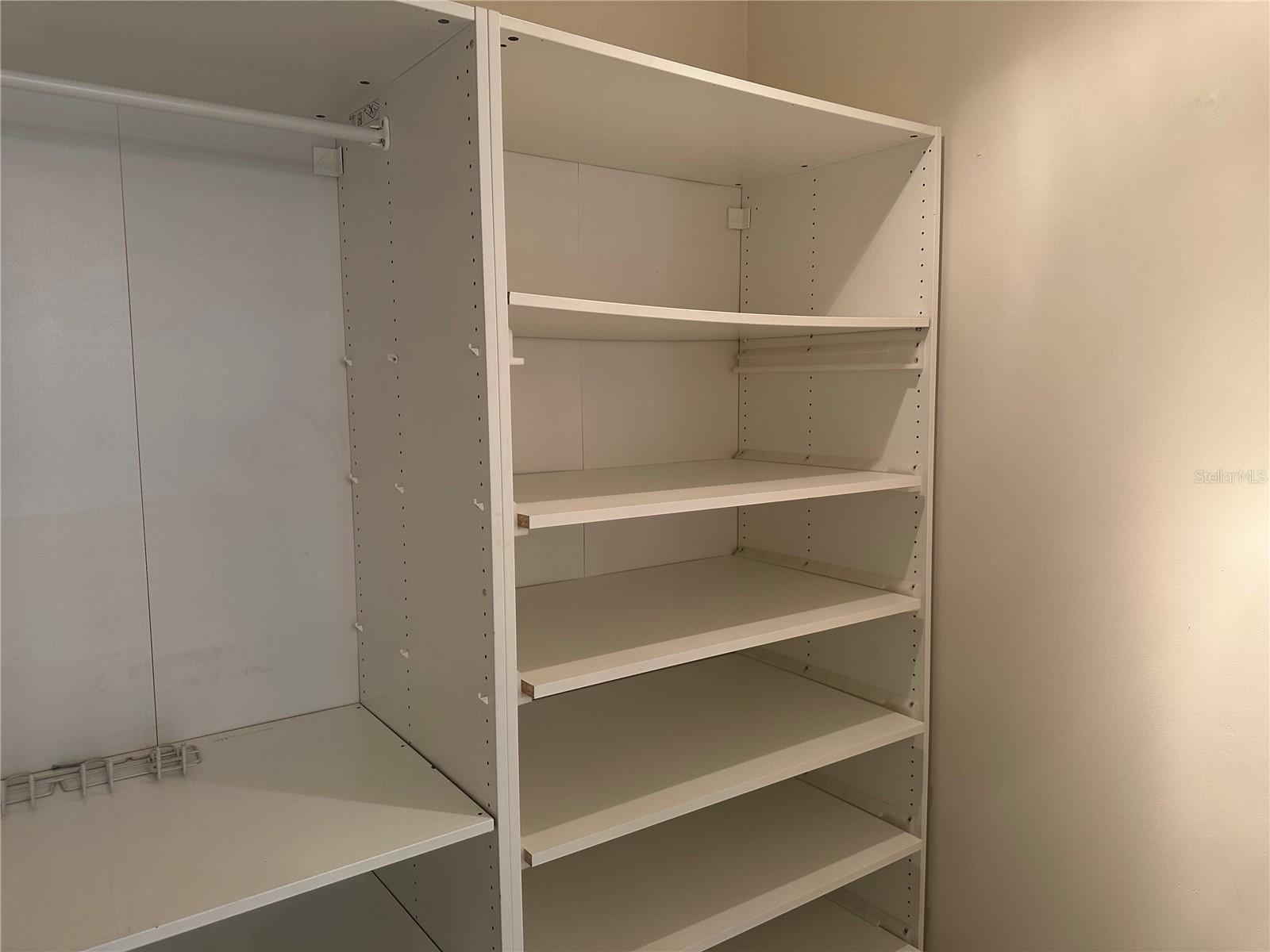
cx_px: 635
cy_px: 476
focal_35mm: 24
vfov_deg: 56.8
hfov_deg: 71.6
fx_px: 881
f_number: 1.78
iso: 200
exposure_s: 1/60
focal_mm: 6.86
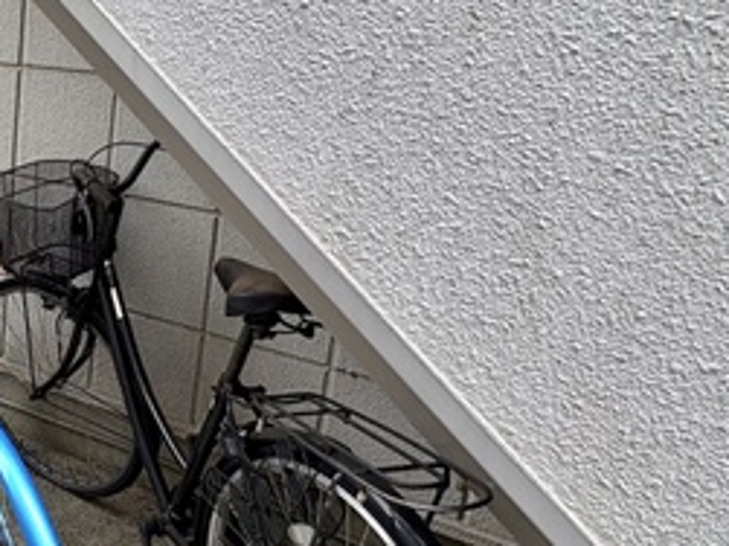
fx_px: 821
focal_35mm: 39
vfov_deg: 36.5
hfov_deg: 39.1
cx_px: -78
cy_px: 196
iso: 40
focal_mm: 2.22
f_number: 2.2
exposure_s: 1/232
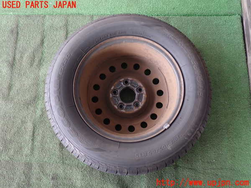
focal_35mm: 36
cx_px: 126
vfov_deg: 39.7
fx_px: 261
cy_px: 94
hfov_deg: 51.4
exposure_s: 1/40
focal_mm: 6.37
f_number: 2.5
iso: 200
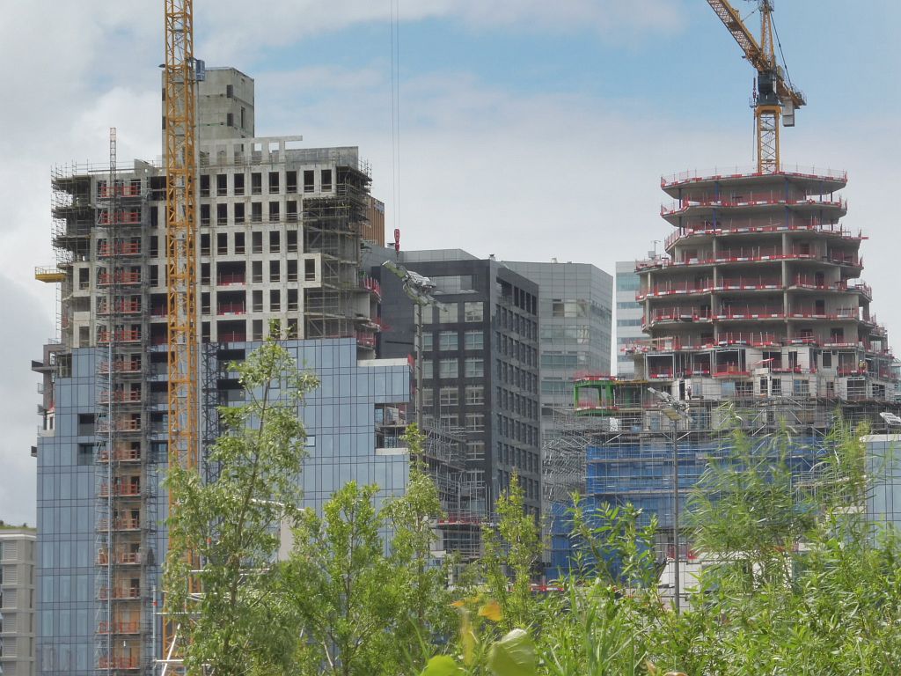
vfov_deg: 10.2
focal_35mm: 145
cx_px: 450
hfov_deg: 13.6
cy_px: 338
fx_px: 3774
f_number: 7.1
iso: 100
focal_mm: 25.9
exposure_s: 1/250
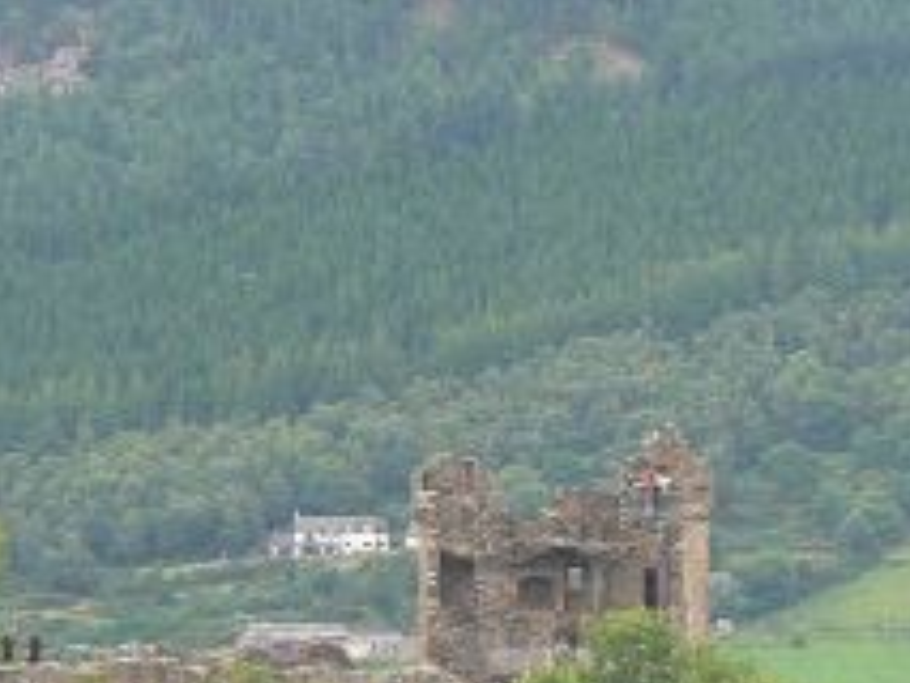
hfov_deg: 5.0
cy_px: 568
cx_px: 453
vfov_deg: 3.8
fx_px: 10363
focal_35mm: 394
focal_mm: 38.9
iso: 80
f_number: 5
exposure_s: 1/125
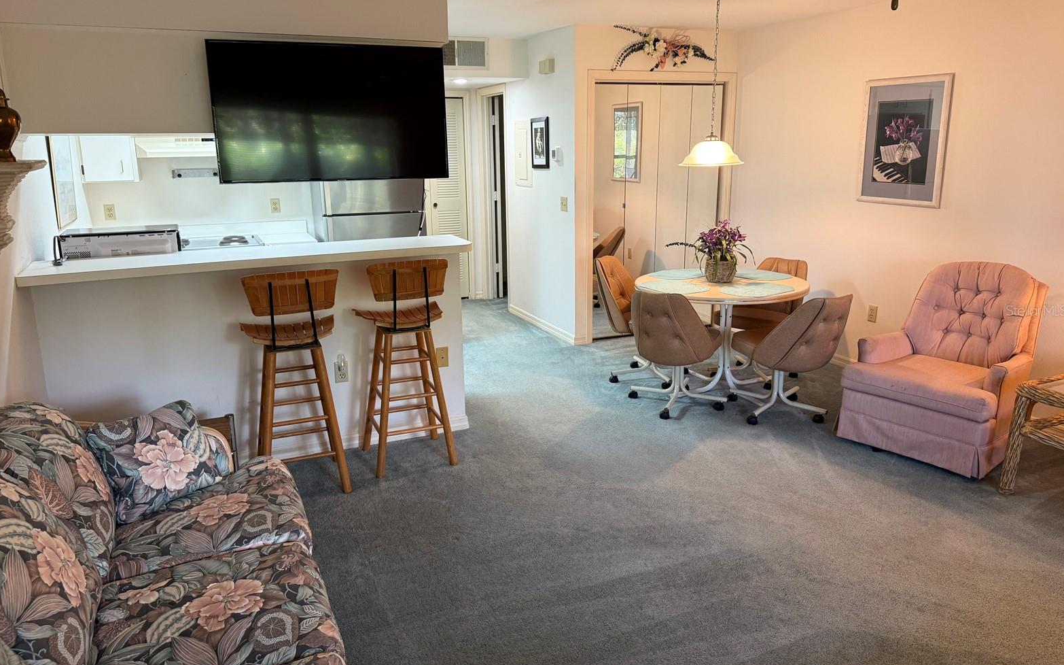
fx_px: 754
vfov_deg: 47.5
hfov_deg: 70.4
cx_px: 527
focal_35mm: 26
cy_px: 310
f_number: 1.78
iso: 250
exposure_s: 1/60
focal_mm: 6.76
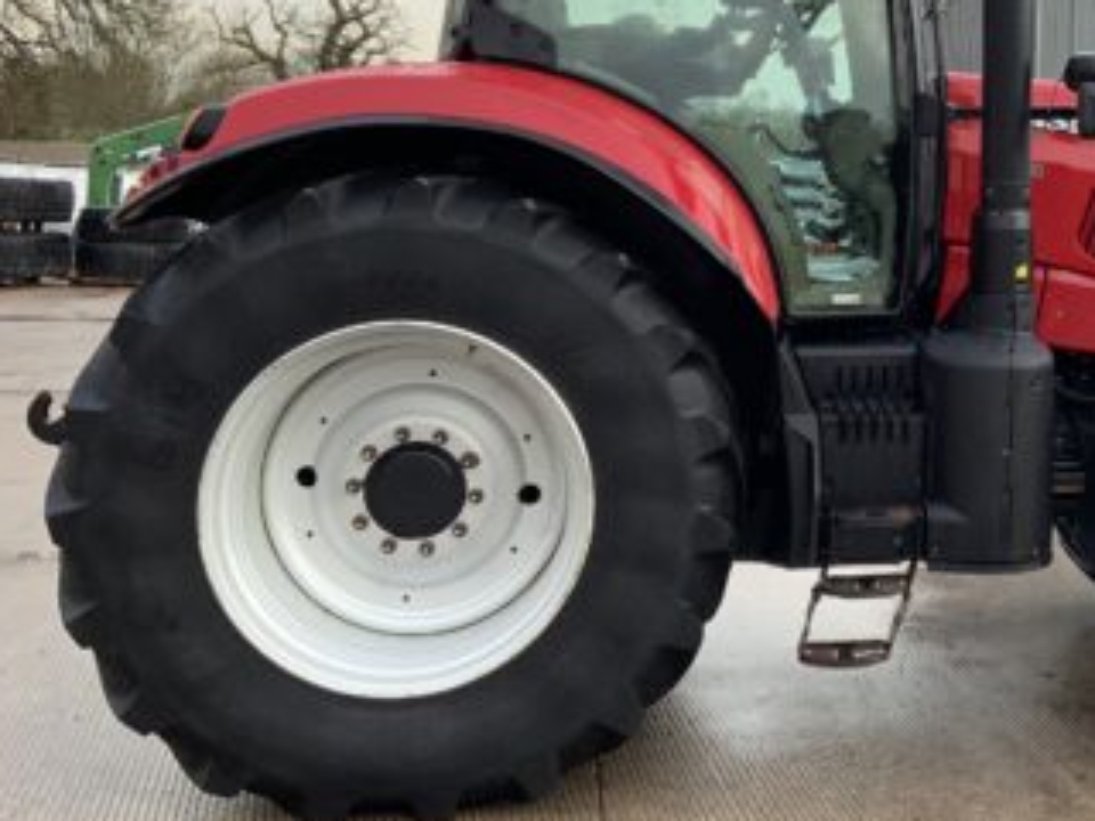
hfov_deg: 31.5
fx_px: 1835
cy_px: 188
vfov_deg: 24.9
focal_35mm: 58
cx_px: 1003
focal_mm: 3
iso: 16
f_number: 1.8
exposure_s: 1/179
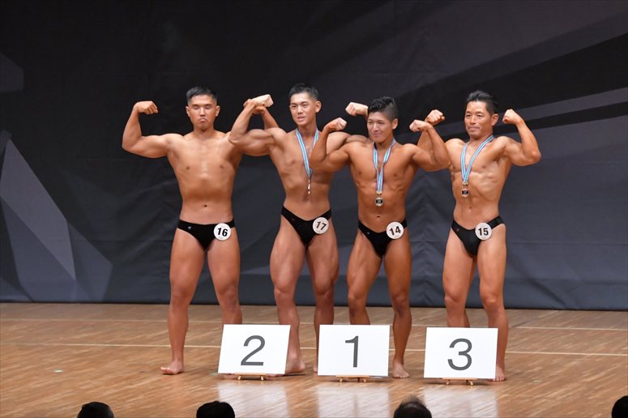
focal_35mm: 225
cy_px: 209
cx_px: 314
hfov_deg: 9.2
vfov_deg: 6.1
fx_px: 3923
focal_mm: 150
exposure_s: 1/400
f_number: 5.6
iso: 6400
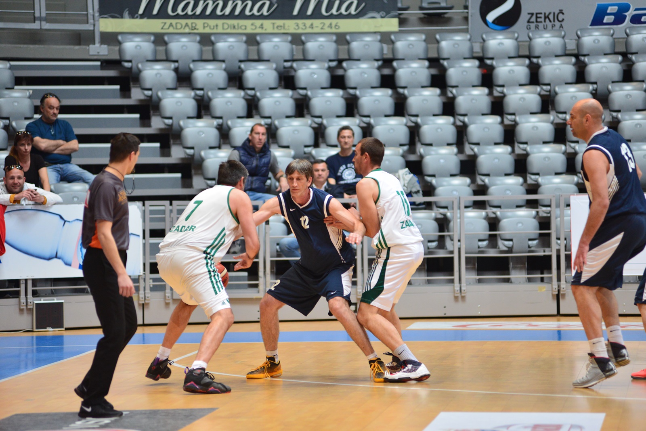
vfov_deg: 6.9
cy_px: 216
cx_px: 323
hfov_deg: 10.3
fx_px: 3590
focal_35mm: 200
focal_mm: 200
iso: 2000
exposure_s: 1/500
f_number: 3.2
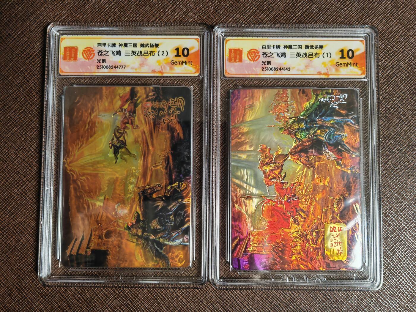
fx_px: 324
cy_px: 156
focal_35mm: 27
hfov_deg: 65.3
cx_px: 208
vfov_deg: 51.4
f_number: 1.8
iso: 200
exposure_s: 1/100
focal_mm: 5.53
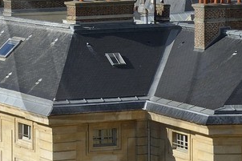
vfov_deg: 7.1
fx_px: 1283
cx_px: -127
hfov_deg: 10.4
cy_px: -10
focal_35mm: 191
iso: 100
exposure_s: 1/200
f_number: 10
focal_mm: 36
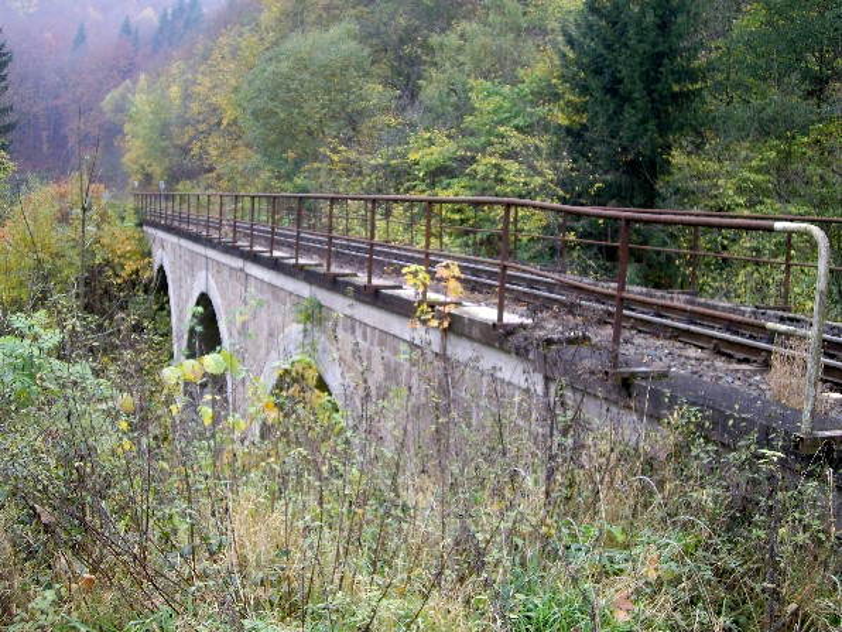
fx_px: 1143
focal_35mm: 47
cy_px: 316
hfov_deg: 40.4
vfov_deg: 30.9
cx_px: 421
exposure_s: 1/125
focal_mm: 7.6
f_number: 3
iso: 100
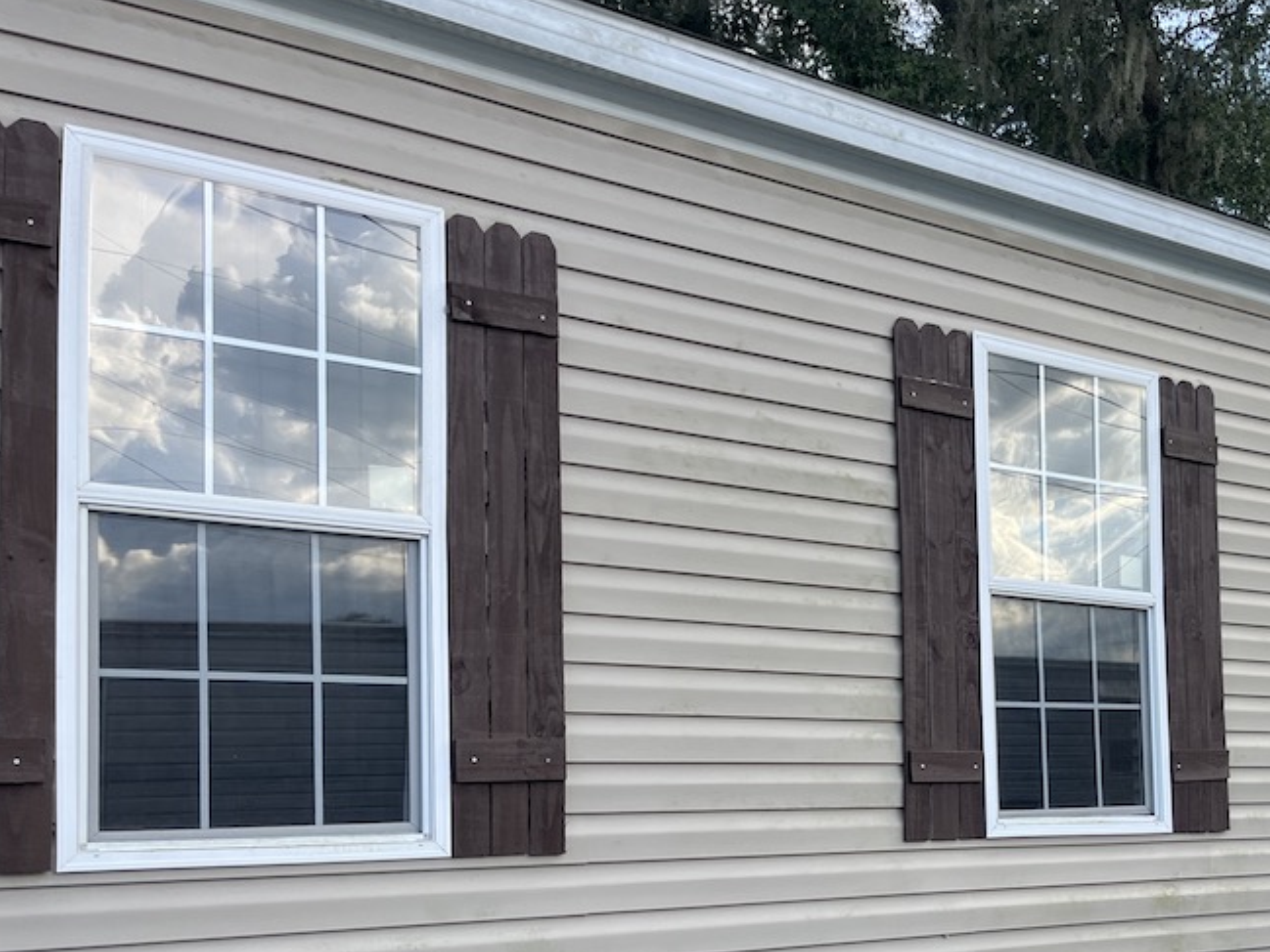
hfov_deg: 44.1
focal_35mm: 41
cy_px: 700
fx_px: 1504
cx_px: 965
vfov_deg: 34.5
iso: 50
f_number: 1.6
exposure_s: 1/569
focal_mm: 5.1
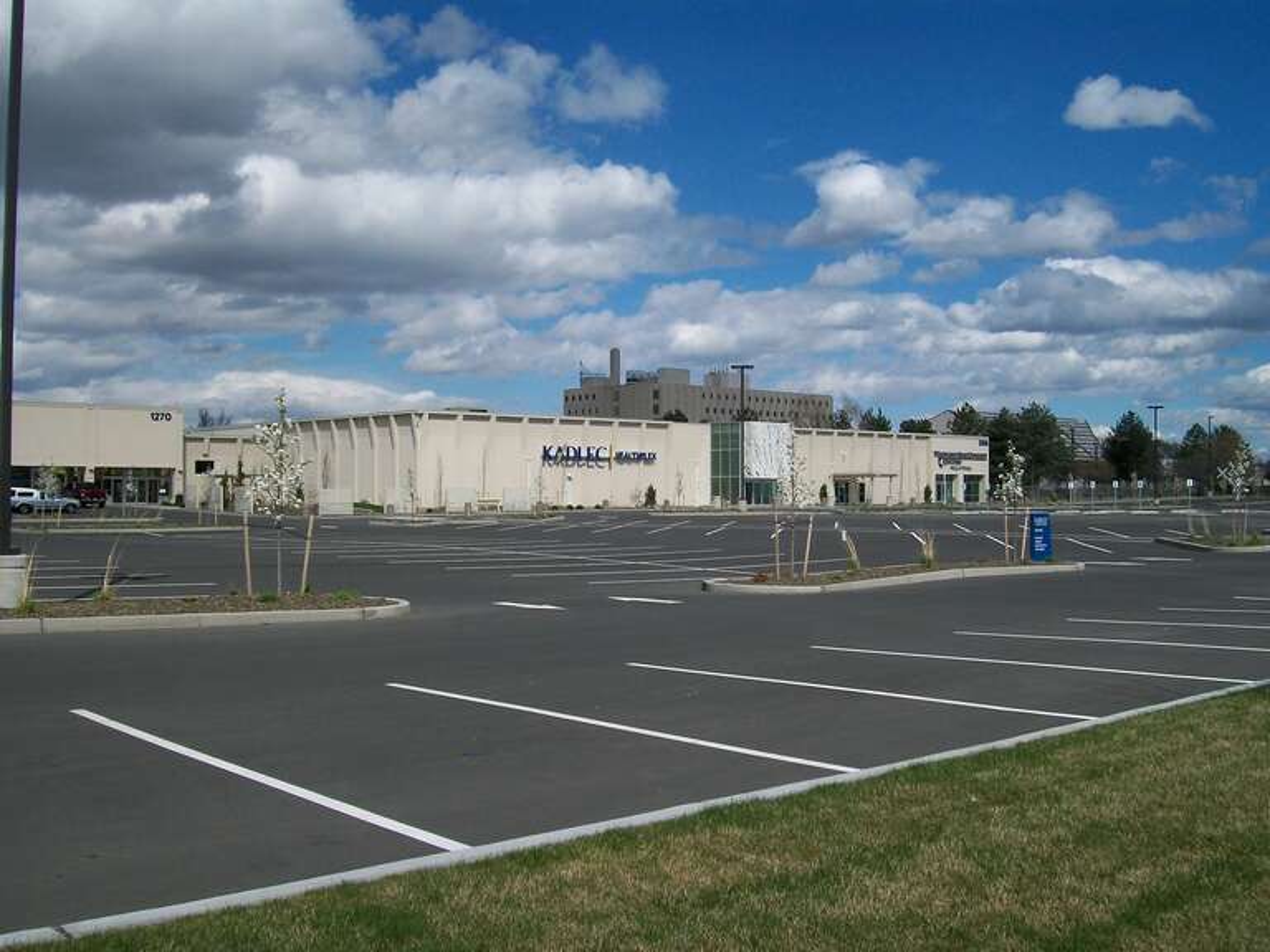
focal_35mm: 36
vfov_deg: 39.7
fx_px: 1321
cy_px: 476
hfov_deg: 51.4
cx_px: 635
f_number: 4.8
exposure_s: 1/1250
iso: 80
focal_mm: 6
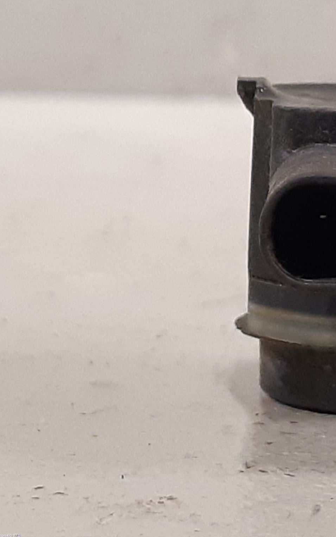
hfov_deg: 31.6
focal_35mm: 37
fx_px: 542
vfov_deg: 52.8
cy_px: 268
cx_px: 344
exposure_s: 1/50
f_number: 1.7
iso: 250
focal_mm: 3.93
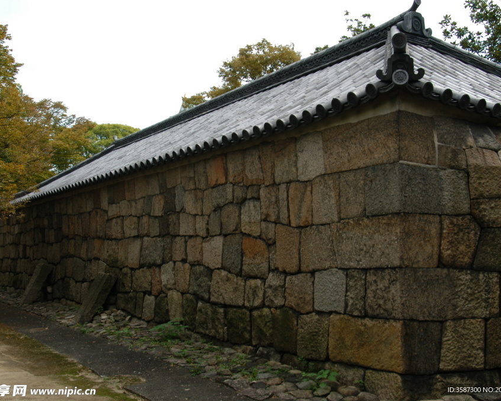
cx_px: 275
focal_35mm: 41
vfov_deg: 36.5
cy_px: 199
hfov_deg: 44.7
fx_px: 608
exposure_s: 1/250
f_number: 8
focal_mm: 24
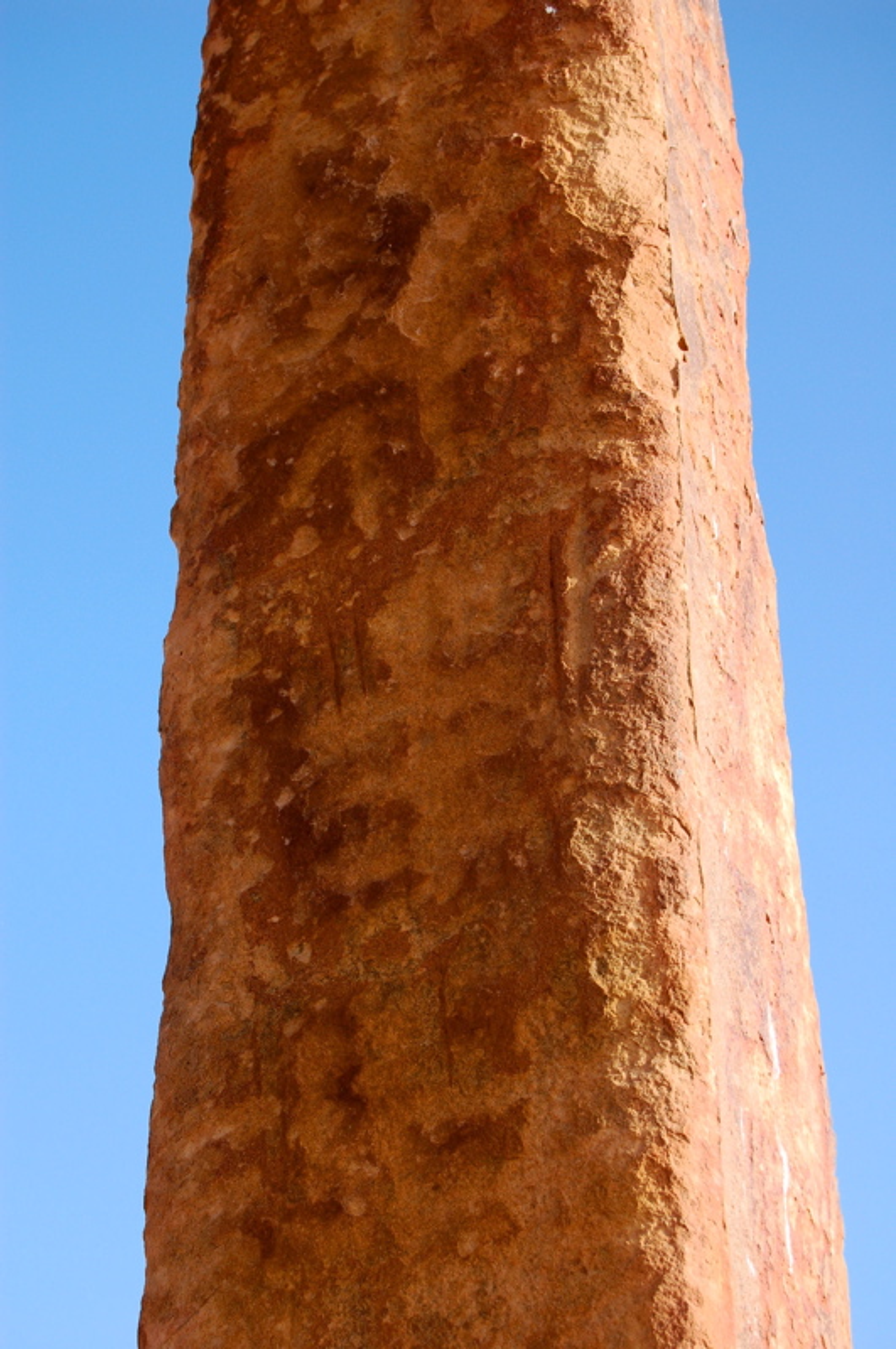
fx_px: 3089
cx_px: 448
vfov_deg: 24.7
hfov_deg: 16.5
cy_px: 674
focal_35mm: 82
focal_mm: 55
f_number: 8
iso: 200
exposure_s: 1/250
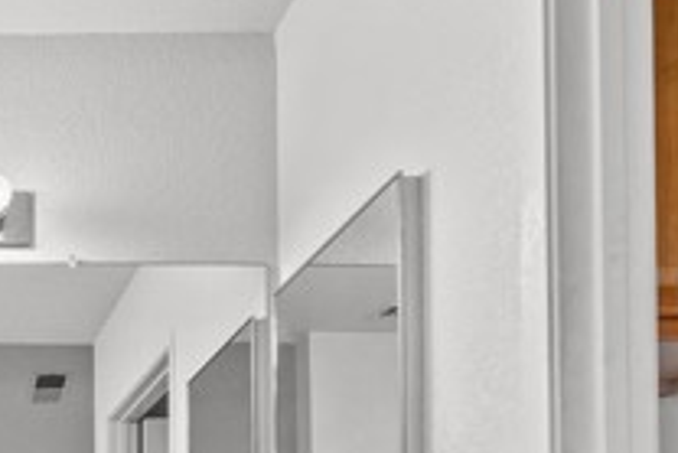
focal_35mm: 40
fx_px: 754
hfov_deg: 39.3
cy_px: 650
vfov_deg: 26.1
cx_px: -75
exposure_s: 1/2.5
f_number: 6.3
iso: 250
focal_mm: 13
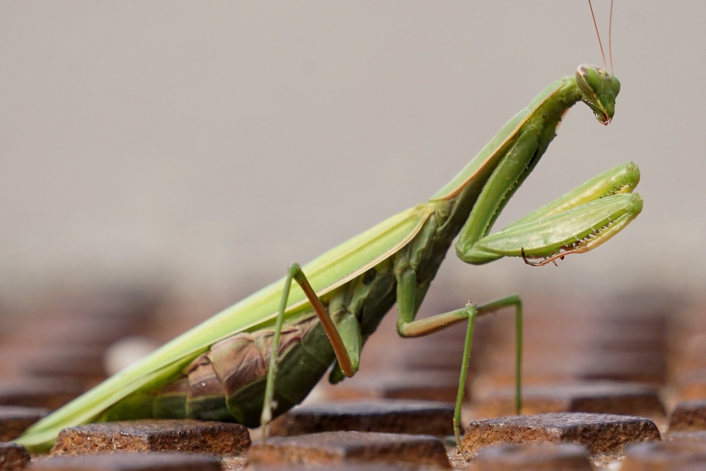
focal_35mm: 447
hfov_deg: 4.6
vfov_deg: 3.1
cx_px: 343
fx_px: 8767
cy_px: 202
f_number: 6.3
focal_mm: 210
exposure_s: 1/500
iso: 500
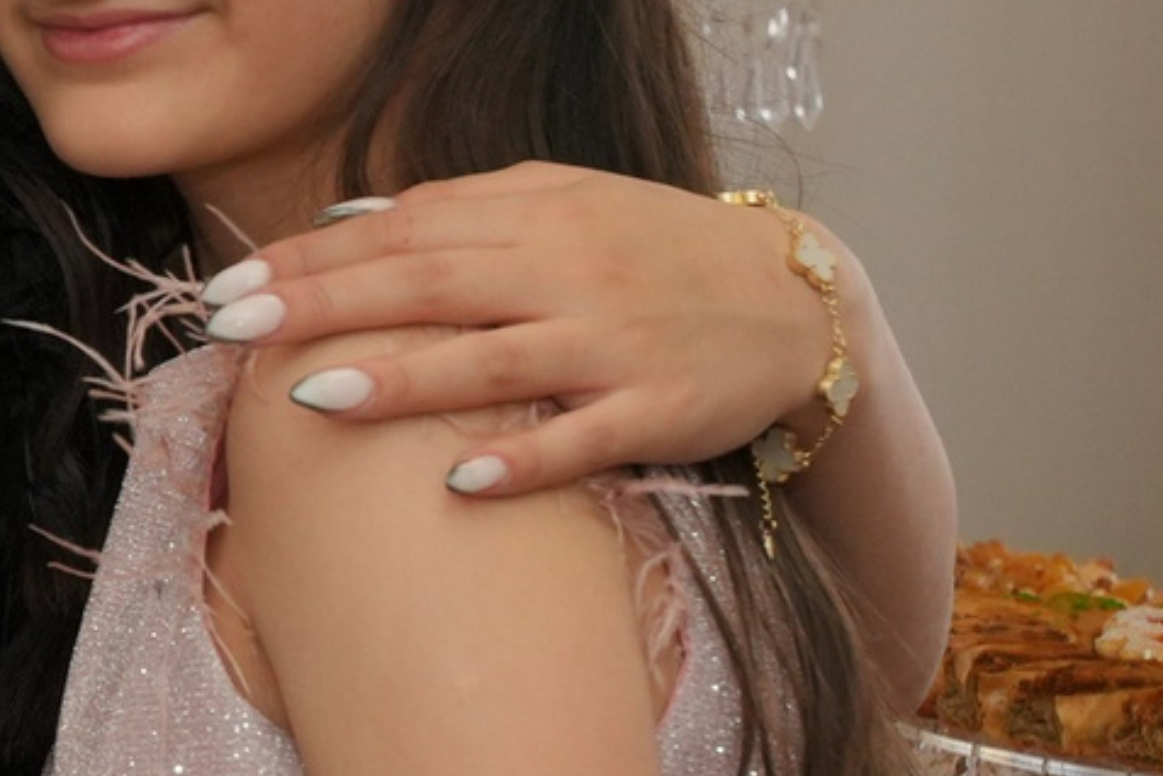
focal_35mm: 213
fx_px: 6875
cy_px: 259
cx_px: -1725
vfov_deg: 6.5
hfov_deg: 8.7
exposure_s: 1/250
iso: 800
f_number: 5
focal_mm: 39.7
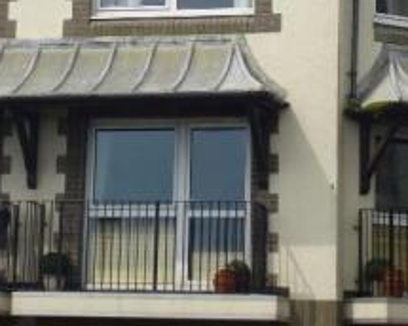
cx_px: 196
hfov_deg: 12.8
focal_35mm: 151
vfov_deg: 10.2
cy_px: 12
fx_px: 1823
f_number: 4.4
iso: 100
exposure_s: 1/1000
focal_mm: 10.1
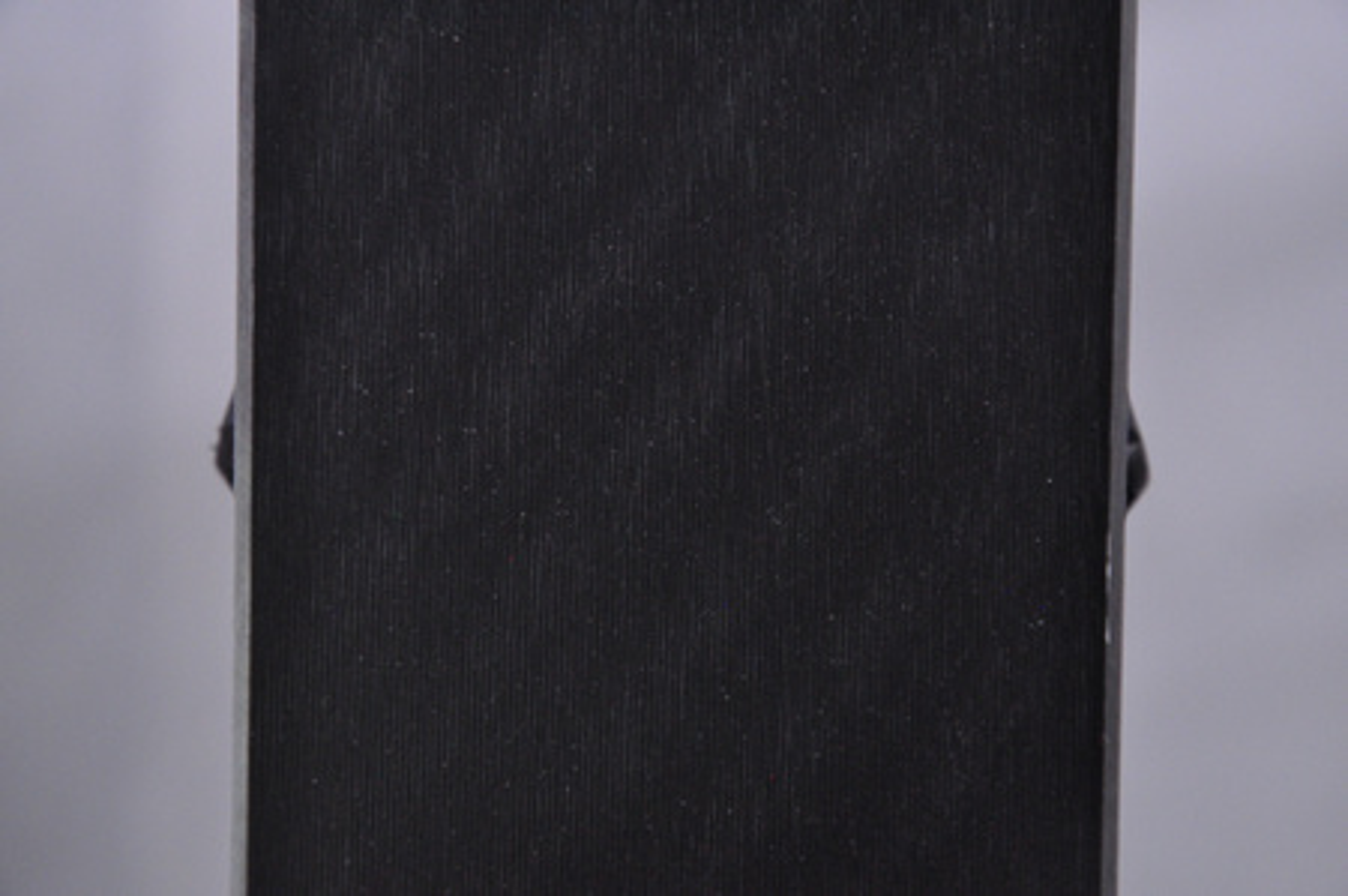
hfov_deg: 13.1
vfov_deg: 8.7
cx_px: 674
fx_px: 5891
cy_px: 448
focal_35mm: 158
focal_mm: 105
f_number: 9.5
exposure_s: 1/125
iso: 3200
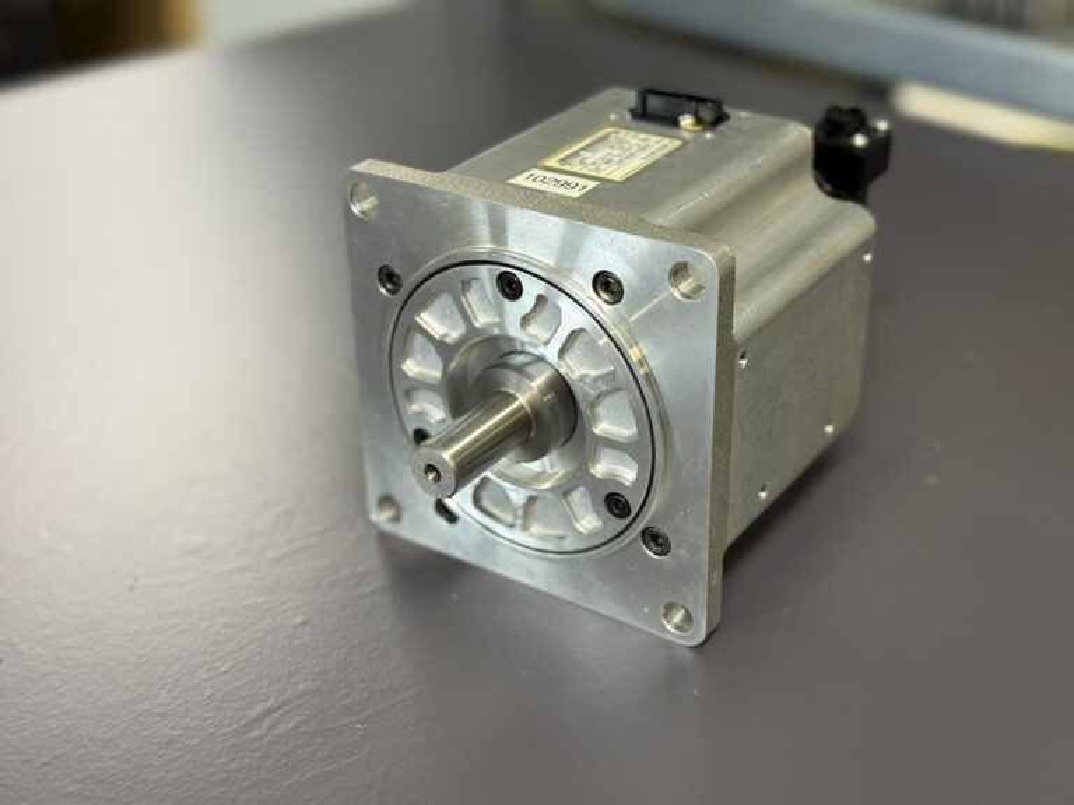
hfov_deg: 39.7
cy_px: 402
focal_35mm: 48
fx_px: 1489
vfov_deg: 30.3
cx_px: 537
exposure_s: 1/50
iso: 200
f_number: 1.78
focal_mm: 6.76
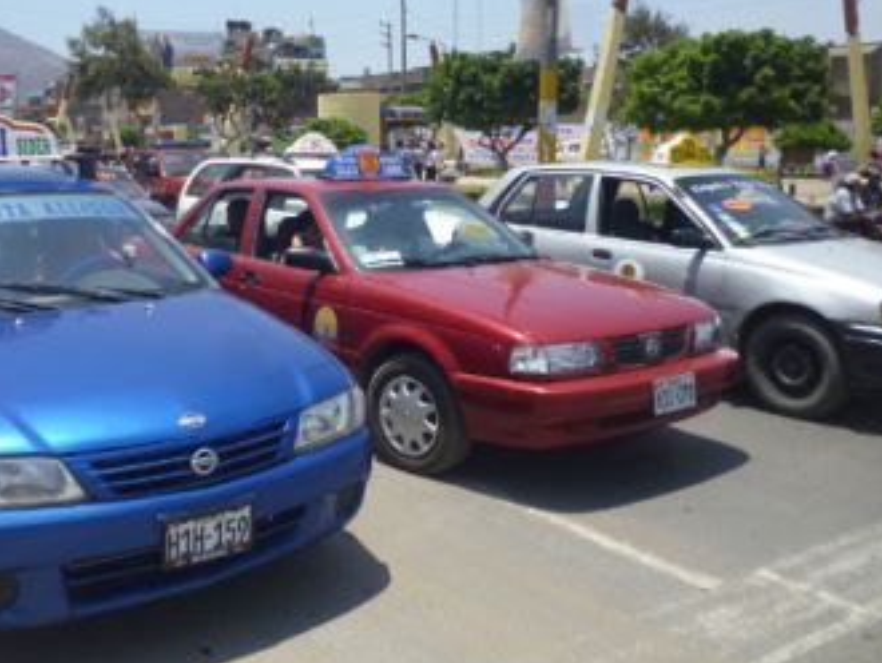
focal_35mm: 38
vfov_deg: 37.4
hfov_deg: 48.1
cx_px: 294
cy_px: 225
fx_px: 969
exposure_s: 1/200
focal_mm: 5
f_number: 9
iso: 200
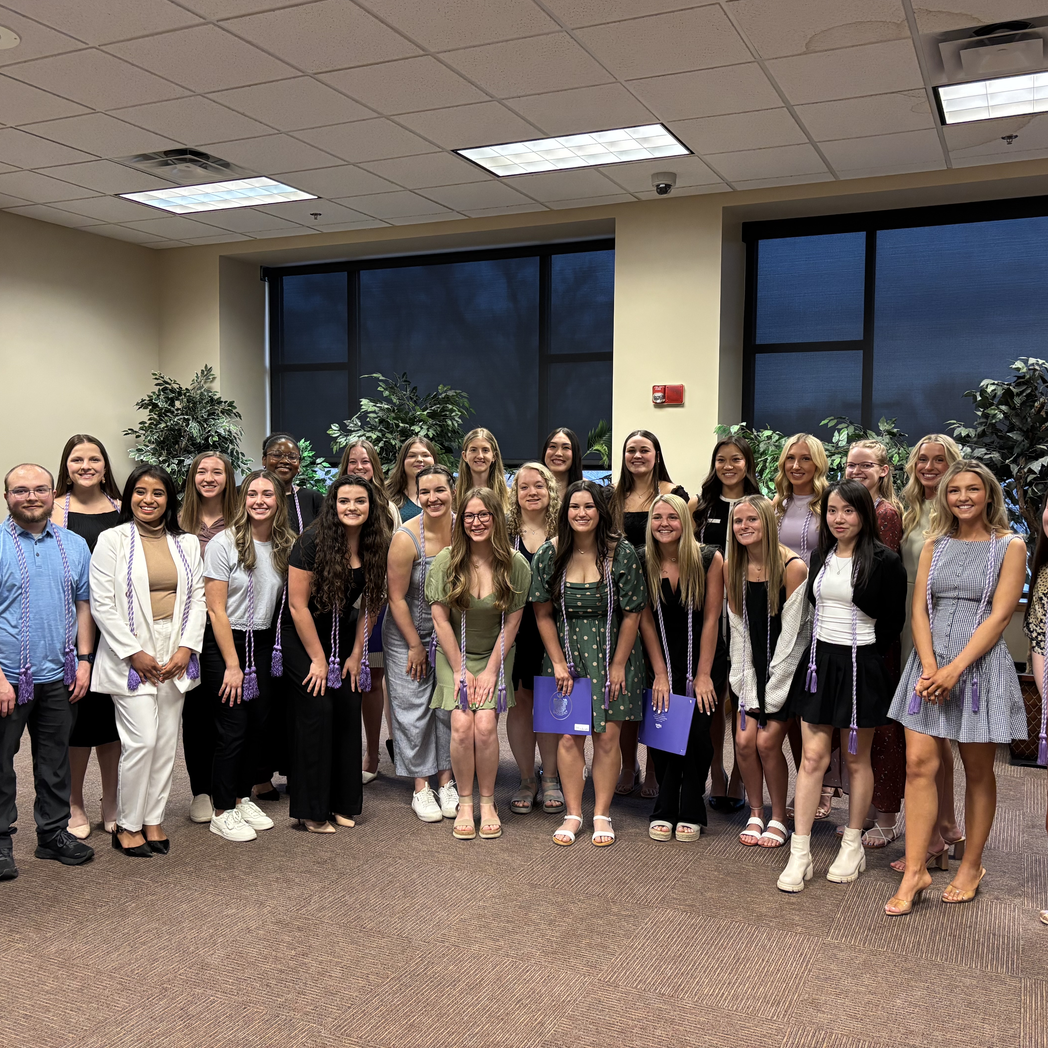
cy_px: 519
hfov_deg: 52.5
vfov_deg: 52.5
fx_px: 1062
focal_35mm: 31
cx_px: 527
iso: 320
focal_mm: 5.96
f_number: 1.6
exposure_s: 1/60
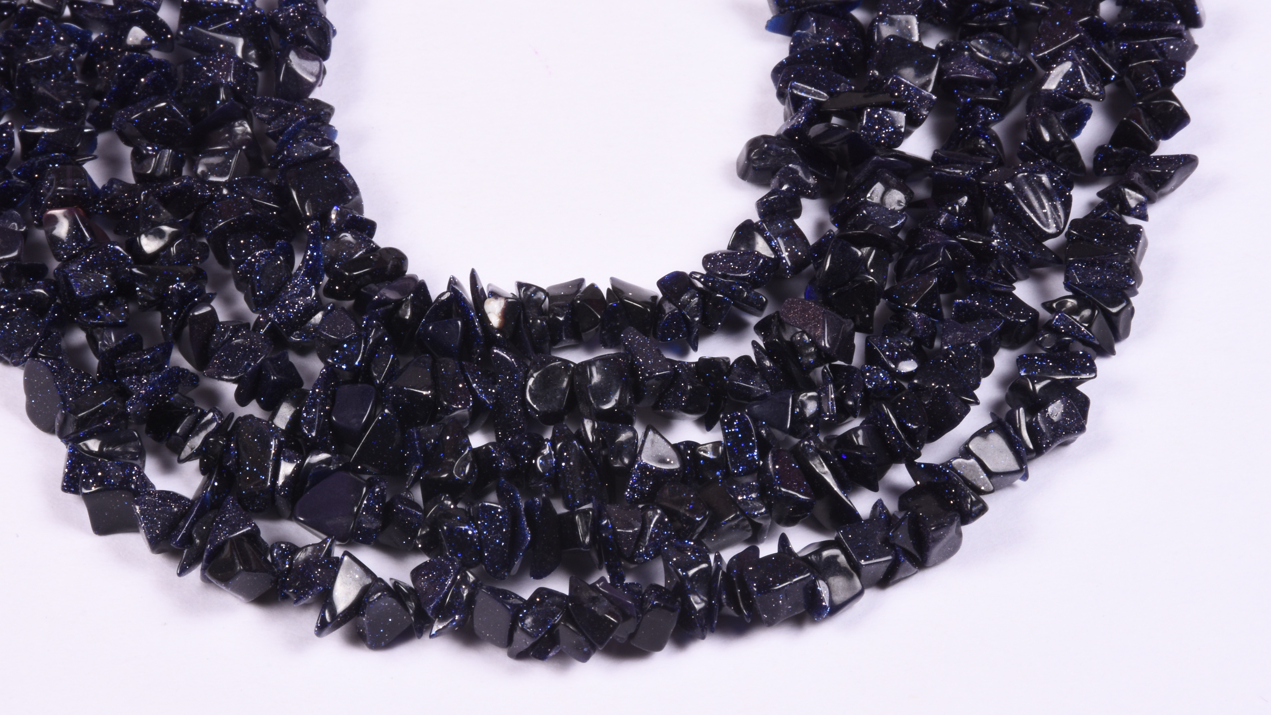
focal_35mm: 260
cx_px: 586
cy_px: 328
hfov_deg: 8.3
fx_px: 8762
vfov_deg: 4.7
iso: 320
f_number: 25
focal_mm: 140
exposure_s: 1/125
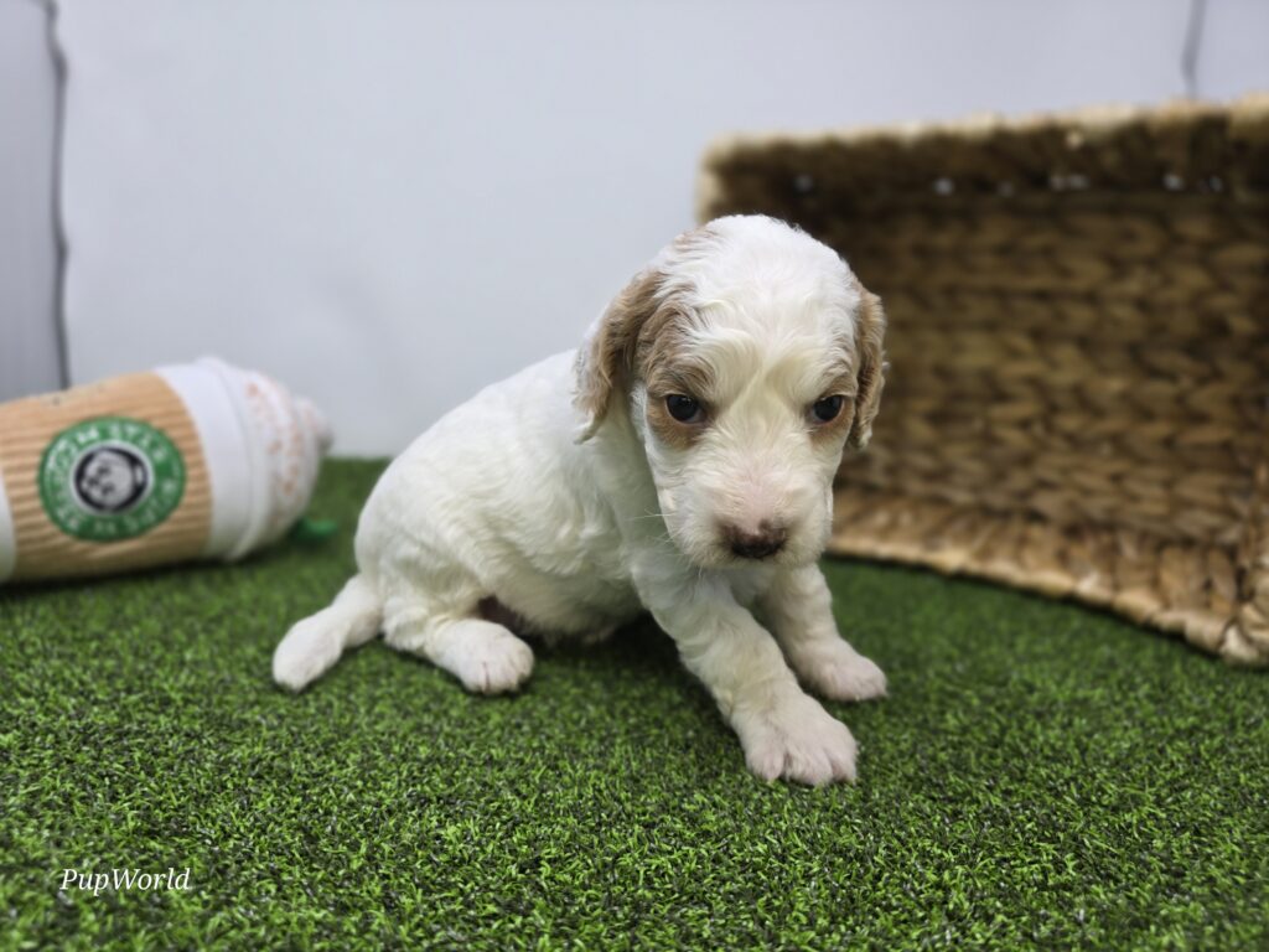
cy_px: 476
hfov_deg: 73.9
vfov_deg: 58.9
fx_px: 843
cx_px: 634
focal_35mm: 23
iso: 50
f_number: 1.7
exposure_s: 1/120
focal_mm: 6.3
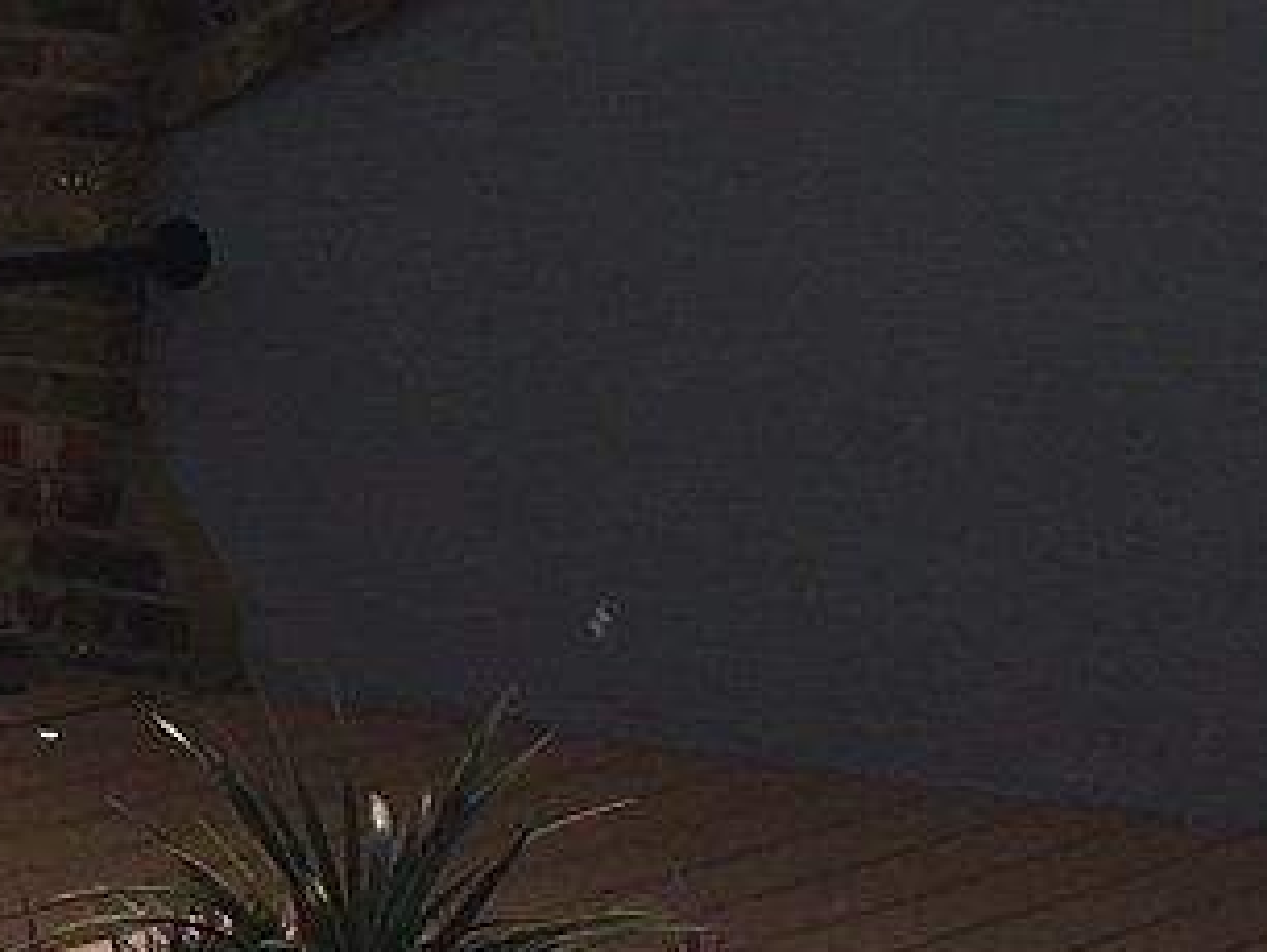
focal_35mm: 191
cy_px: 79
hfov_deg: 10.3
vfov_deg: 7.8
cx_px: 199
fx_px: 6996
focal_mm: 4.15
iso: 25
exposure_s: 1/3663
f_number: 2.2
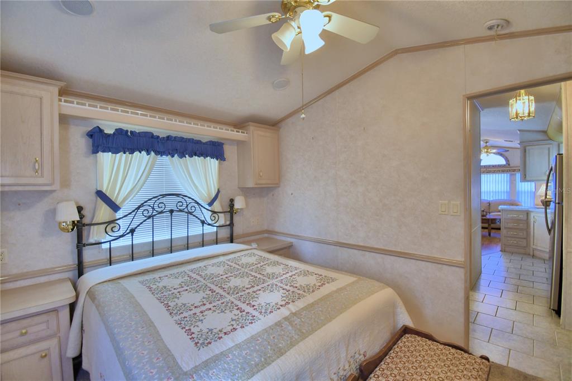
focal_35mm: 15
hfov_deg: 100.4
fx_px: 238
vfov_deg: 77.3
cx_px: 286
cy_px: 190
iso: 400
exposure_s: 1/30
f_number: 4.5
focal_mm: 10
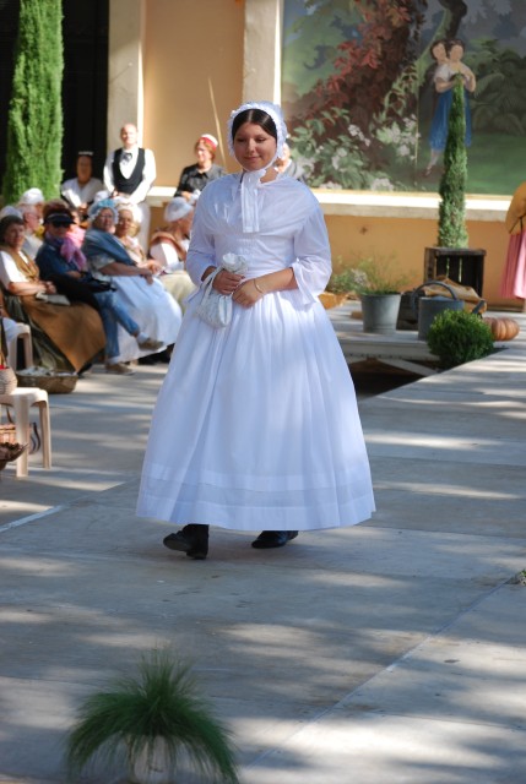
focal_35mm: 108
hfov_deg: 12.7
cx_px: 263
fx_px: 2358
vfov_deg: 18.9
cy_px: 392
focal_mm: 72
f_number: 5
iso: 200
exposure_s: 1/400
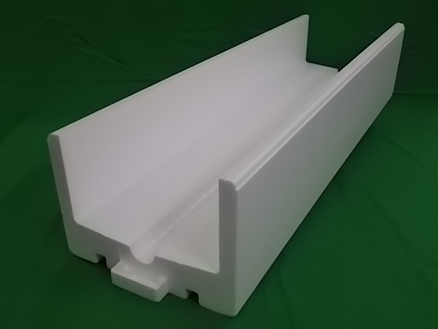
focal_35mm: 39
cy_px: 164
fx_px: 493
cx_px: 219
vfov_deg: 36.8
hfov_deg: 47.9
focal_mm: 6.9
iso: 400
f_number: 3.9
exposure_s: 1/200
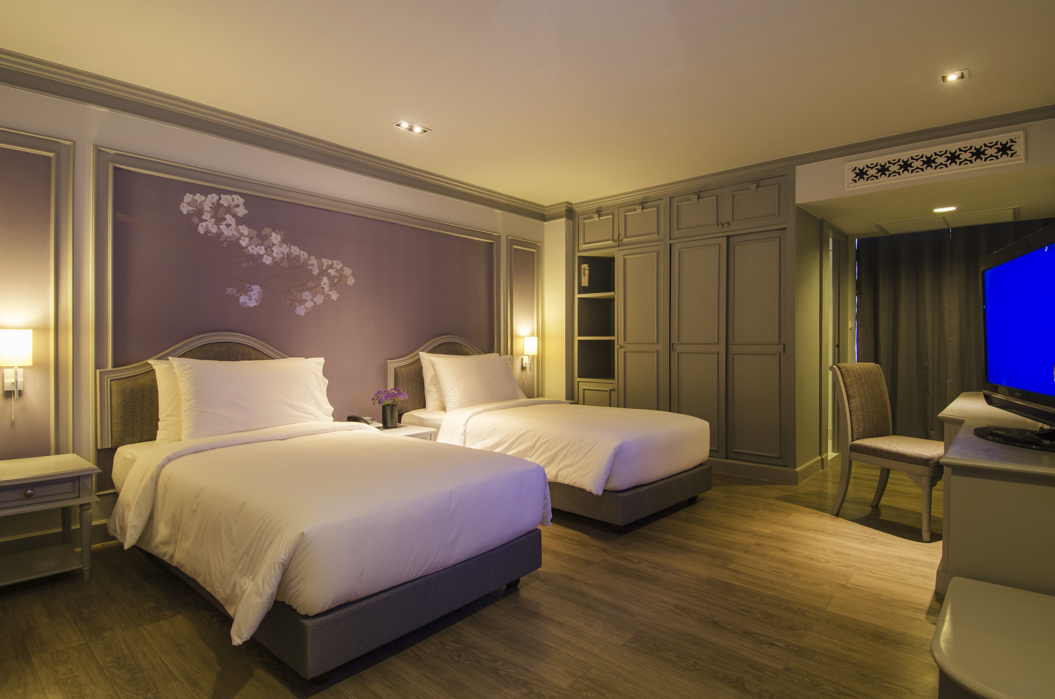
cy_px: 350
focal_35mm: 18
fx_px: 526
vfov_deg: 67.1
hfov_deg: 90.1
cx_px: 528
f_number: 8
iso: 320
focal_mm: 12
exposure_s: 1/8
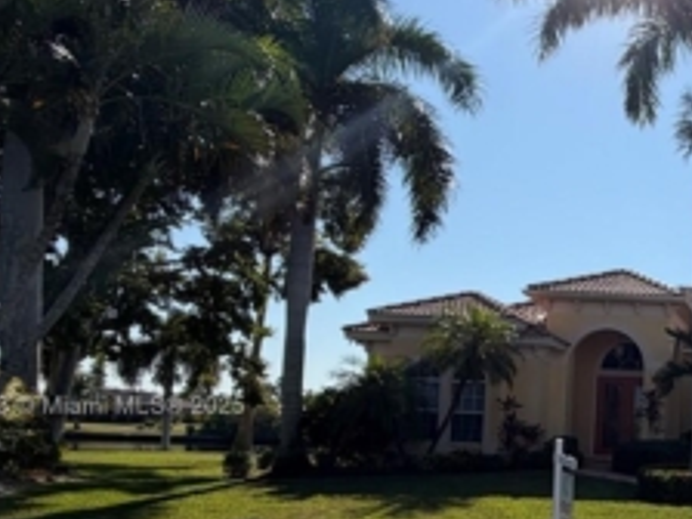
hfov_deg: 39.2
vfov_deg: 37.4
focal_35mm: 37
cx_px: 794
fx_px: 740
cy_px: 408
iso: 20
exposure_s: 1/1368
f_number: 2.2
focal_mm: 2.22
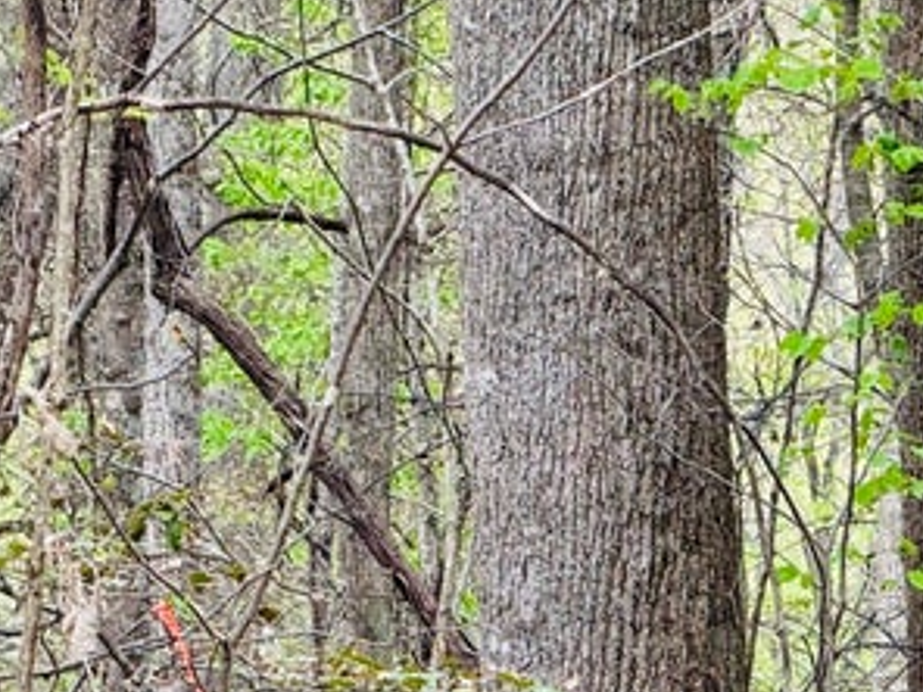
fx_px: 9226
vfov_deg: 4.3
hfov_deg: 5.7
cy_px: 929
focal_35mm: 346
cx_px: 563
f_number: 2.8
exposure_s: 1/158
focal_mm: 15.66
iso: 50
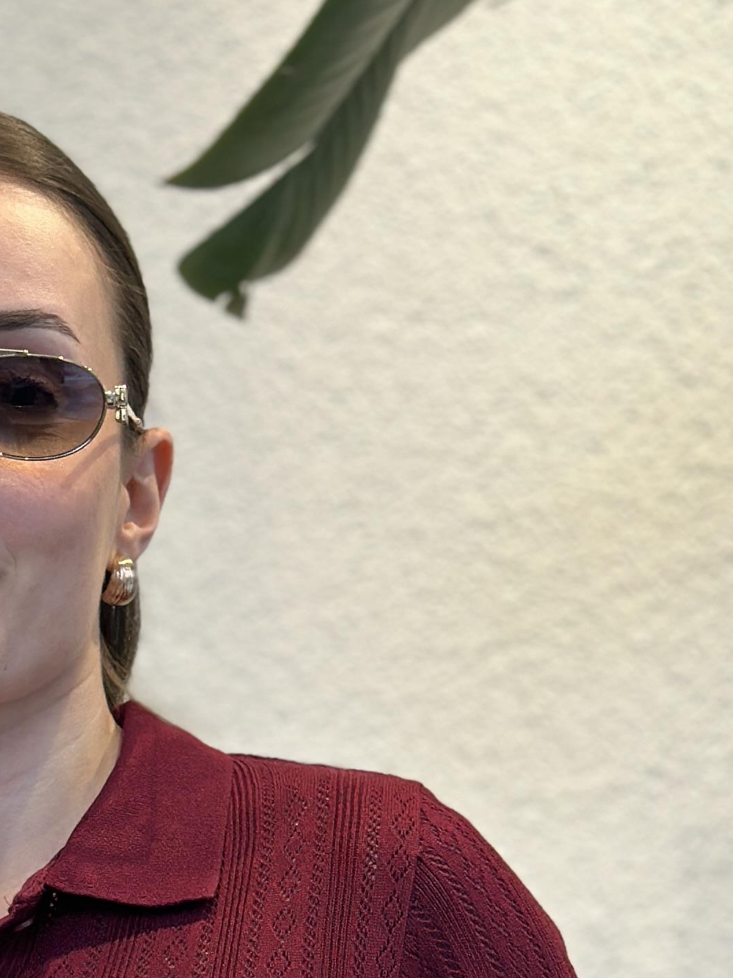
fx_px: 3840
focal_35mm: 136
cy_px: 1258
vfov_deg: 14.0
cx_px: 234
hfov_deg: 10.9
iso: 80
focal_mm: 6.86
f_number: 1.78
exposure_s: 1/224
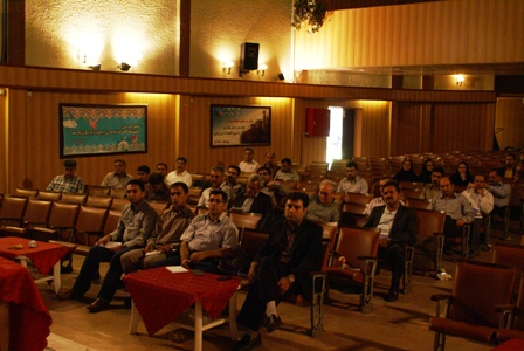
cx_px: 262
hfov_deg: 46.3
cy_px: 176
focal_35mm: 42
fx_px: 612
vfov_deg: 32.0
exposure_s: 1/30
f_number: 4.5
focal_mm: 28
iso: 400
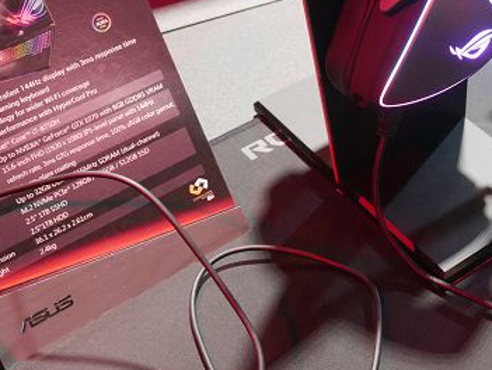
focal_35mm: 78
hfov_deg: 24.5
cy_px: 25
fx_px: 1110
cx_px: 408
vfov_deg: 18.6
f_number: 4.1
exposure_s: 1/50
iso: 3200
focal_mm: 19
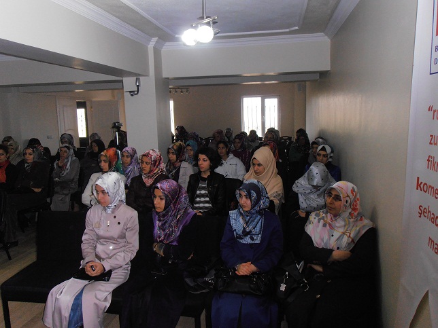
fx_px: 380
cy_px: 164
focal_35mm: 30
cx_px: 219
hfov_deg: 60.0
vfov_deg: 46.8
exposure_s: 1/30
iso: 250
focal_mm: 5.25
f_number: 3.5
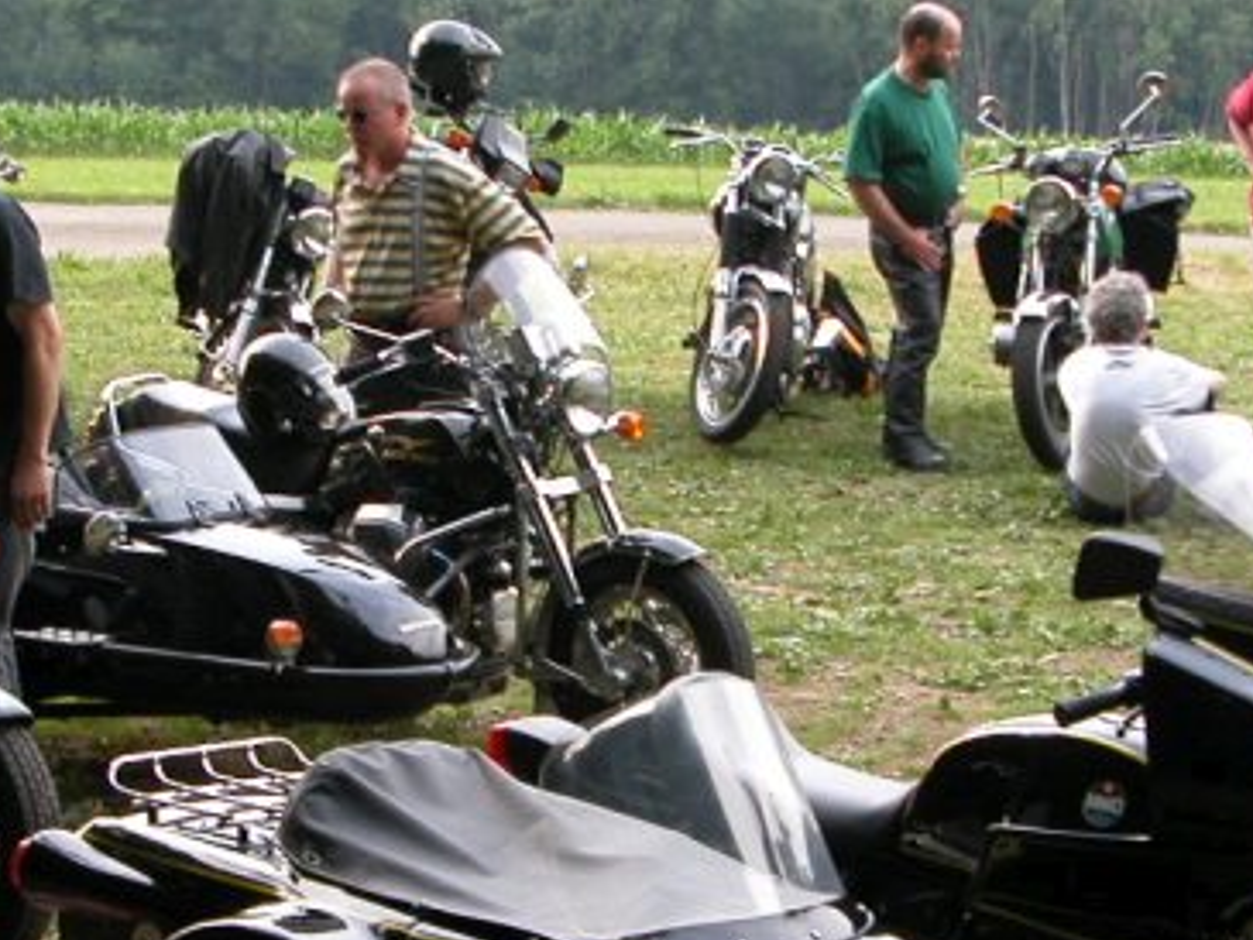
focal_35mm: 115
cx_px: 436
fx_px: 4164
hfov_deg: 17.1
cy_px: 624
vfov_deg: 12.9
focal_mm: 10.7
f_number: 3.3
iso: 100
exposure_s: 1/57.4
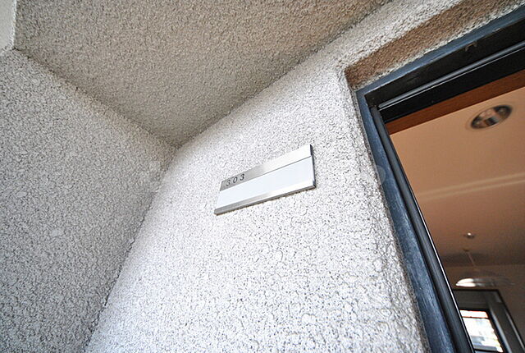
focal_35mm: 12
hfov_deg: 112.5
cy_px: 176
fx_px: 175
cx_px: 262
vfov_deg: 90.3
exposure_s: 1/125
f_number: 5.6
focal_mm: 8
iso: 800
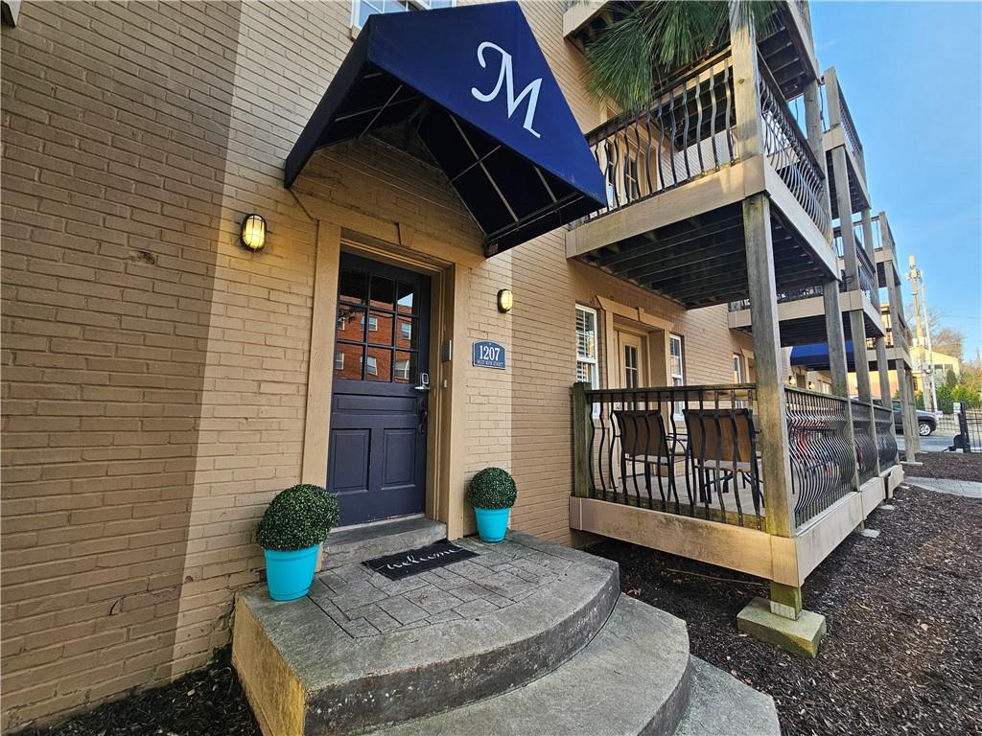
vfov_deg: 89.9
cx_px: 491
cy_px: 368
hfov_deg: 106.2
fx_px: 369
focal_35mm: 13
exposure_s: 1/120
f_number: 2.2
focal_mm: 2.2
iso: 64
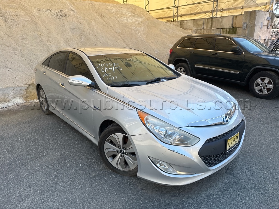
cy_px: 104
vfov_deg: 56.8
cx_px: 140
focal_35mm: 24
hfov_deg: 71.6
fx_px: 193
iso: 80
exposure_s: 1/792
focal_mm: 6.76
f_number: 1.78
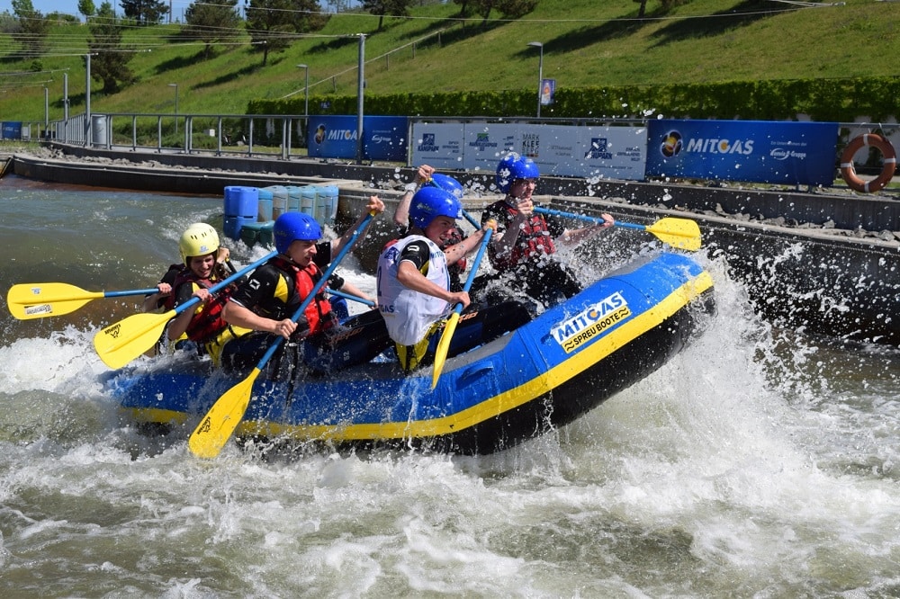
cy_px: 300
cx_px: 450
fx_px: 1275
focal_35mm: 51
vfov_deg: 26.5
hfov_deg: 38.9
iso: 360
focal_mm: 34
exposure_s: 1/2000
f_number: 8
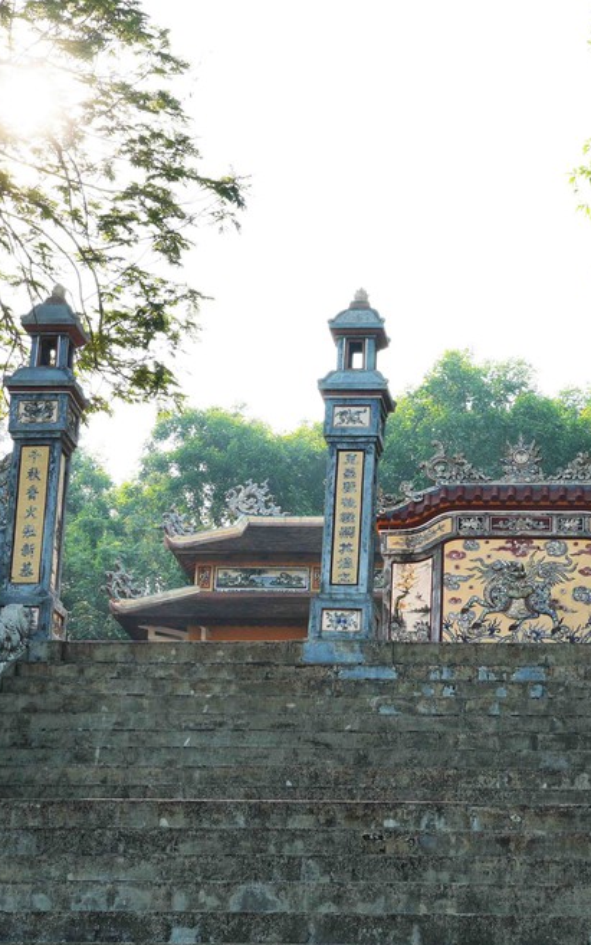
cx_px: 512
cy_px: 478
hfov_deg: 16.8
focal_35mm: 77
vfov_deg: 26.9
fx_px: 1977
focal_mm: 33
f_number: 8
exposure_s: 1/200
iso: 100
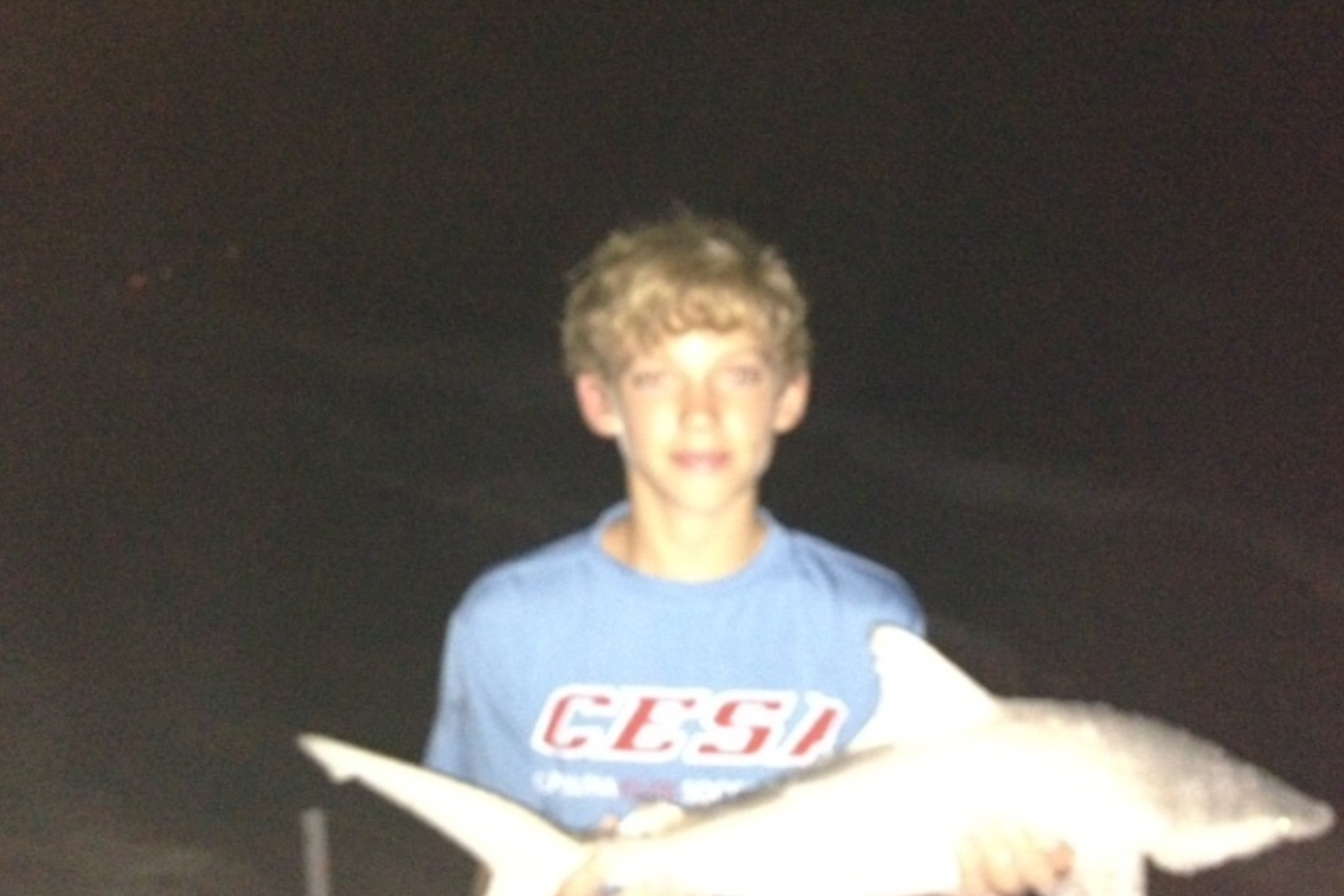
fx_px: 1381
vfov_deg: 35.9
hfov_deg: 51.9
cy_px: 493
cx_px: 668
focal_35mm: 37
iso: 640
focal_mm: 4.28
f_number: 2.4
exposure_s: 1/16
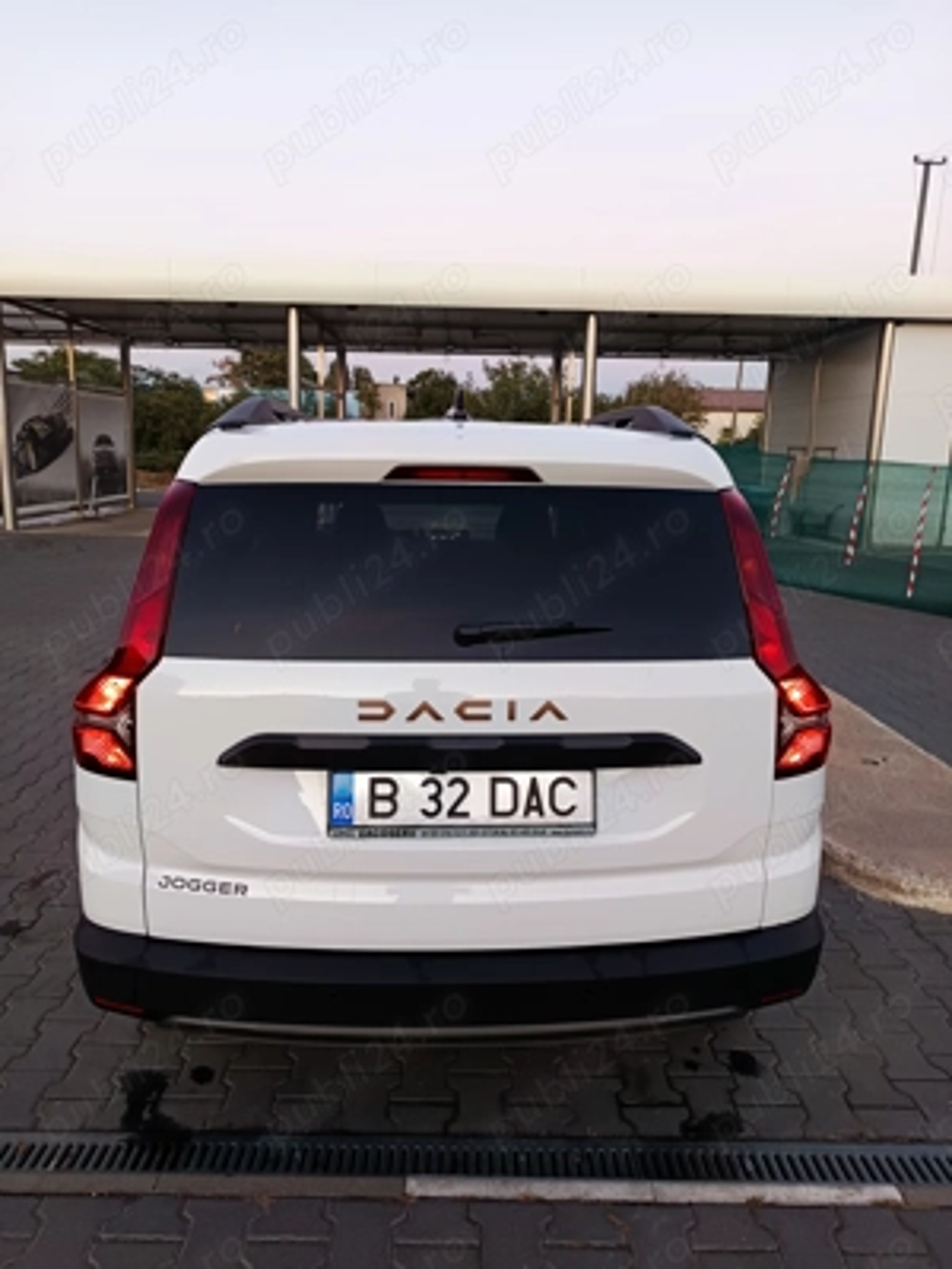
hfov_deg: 56.8
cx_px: 476
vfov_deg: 71.6
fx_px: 880
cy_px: 634
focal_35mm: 24
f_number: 1.7
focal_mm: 5.31
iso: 542
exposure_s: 1/50
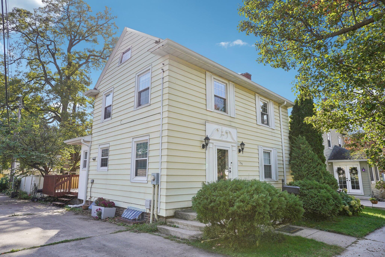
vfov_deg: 57.2
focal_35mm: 22
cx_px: 192
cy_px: 128
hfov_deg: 78.6
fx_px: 235
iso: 400
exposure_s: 1/500
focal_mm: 22
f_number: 8
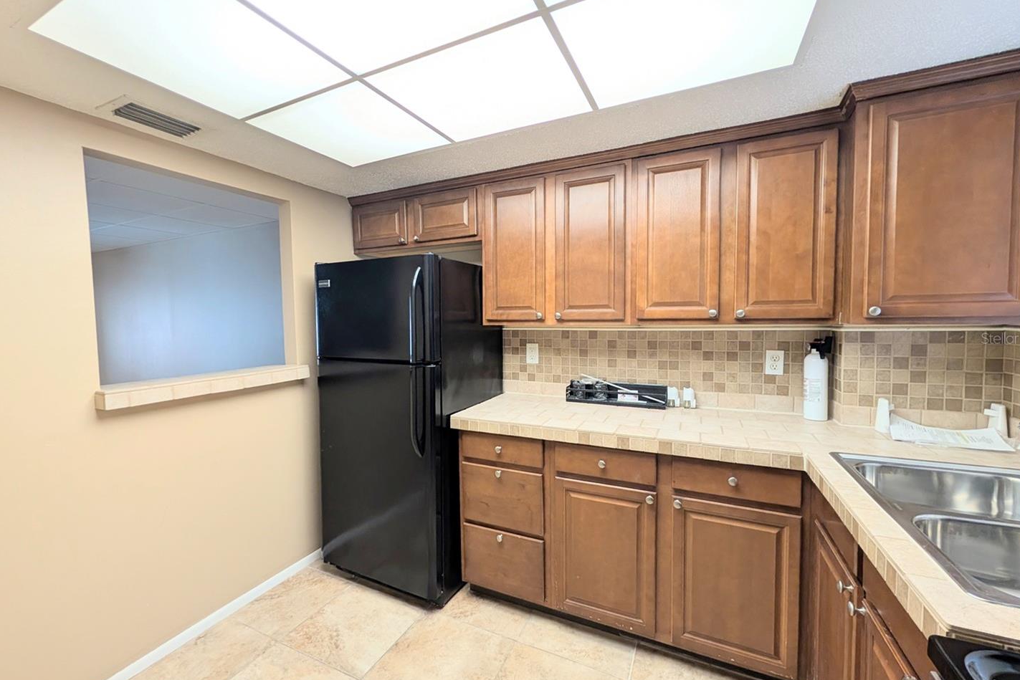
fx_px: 397
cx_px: 477
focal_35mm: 14
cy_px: 338
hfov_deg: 104.1
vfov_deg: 81.2
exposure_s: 1/60
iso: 49
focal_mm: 2.02
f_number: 1.7
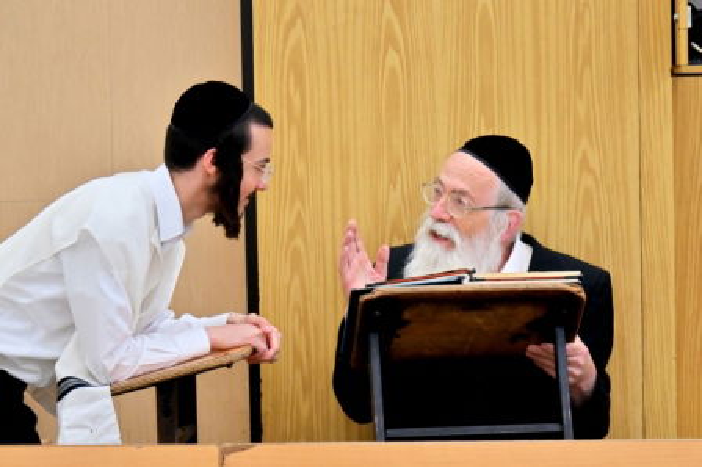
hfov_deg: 12.5
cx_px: 351
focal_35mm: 165
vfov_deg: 8.3
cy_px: 234
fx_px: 3215
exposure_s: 1/320
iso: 1000
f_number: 4
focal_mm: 110
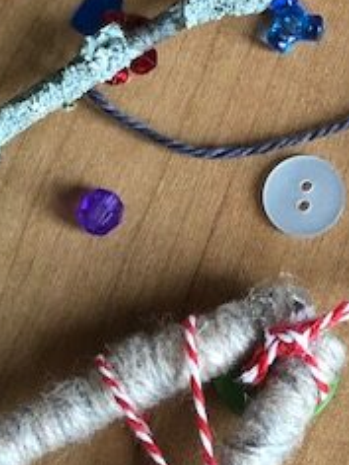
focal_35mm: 141
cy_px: 225
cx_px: 379
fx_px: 1895
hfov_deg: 10.4
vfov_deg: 14.0
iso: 160
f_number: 2.4
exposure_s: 1/24
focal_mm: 6
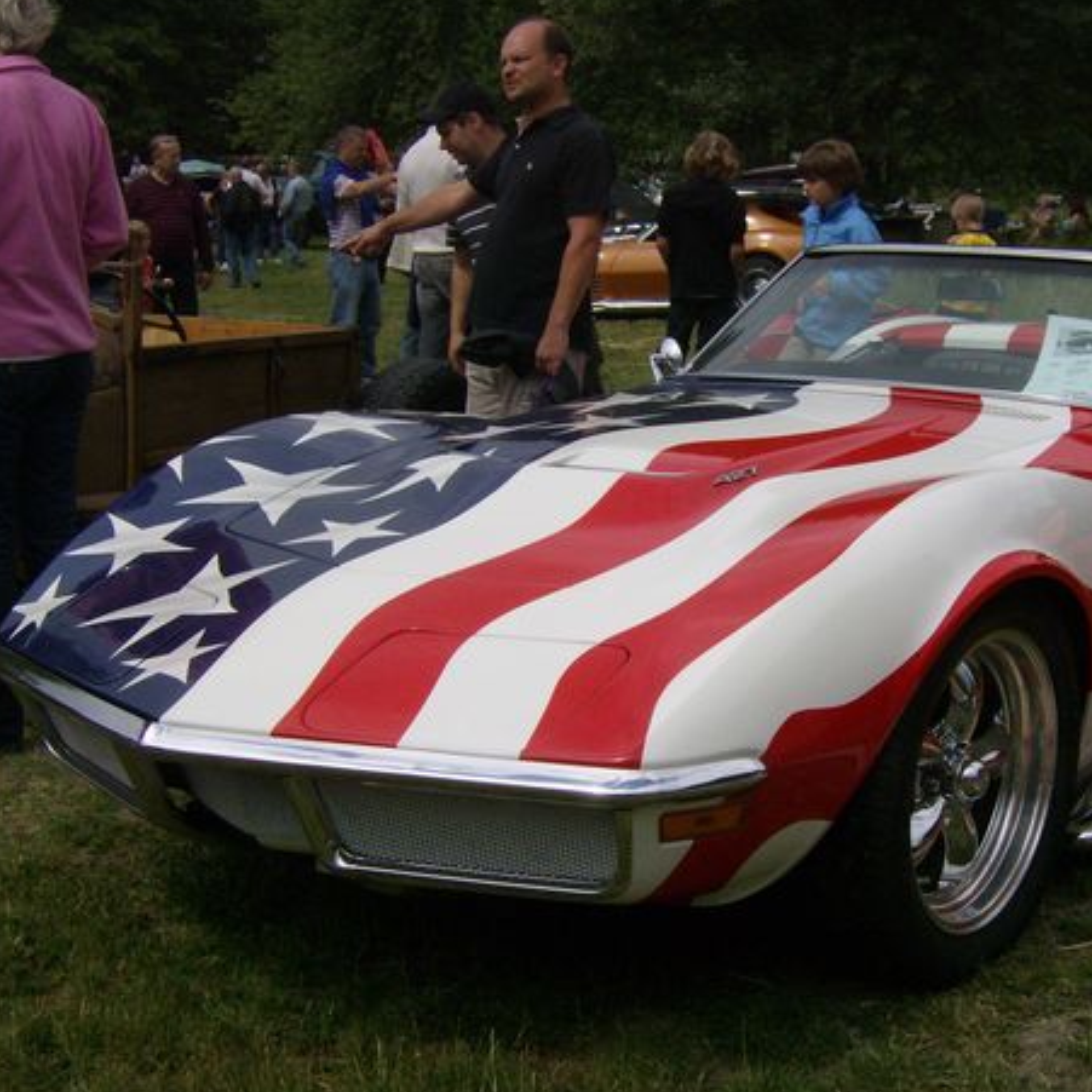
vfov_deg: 29.6
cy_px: 538
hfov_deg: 29.3
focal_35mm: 58
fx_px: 2070
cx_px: 748
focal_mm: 7.7
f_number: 5.1
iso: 100
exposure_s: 1/1724
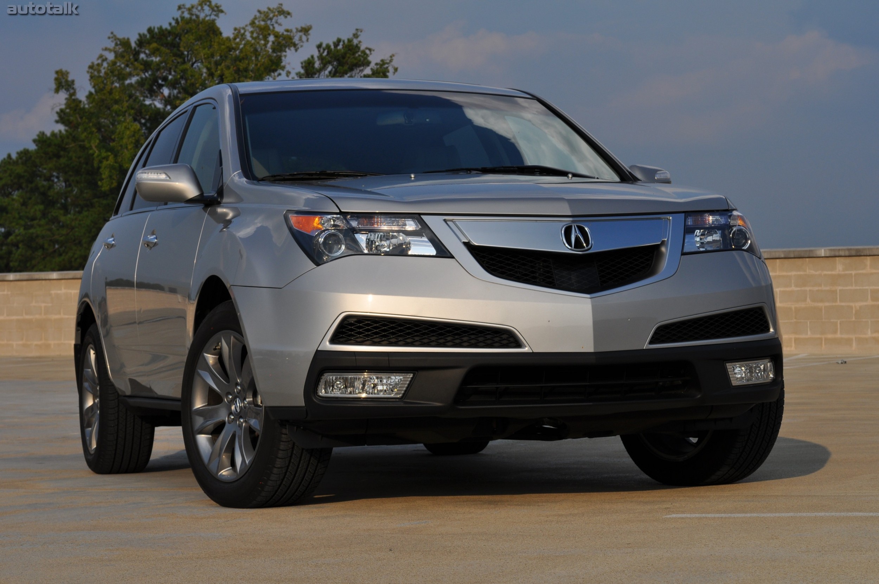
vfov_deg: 16.5
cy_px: 292
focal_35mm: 82
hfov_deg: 24.6
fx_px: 2012
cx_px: 440
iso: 200
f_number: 11
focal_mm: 55
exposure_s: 1/500
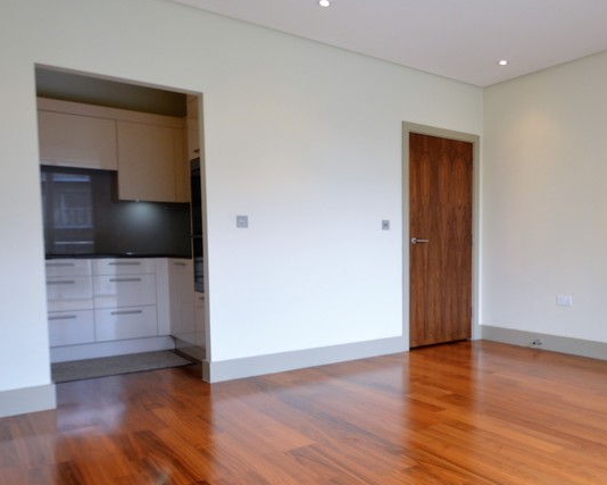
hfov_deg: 61.7
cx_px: 429
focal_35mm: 27
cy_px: 299
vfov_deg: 52.7
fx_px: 485
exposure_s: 1/80
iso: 400
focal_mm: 10
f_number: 4.5
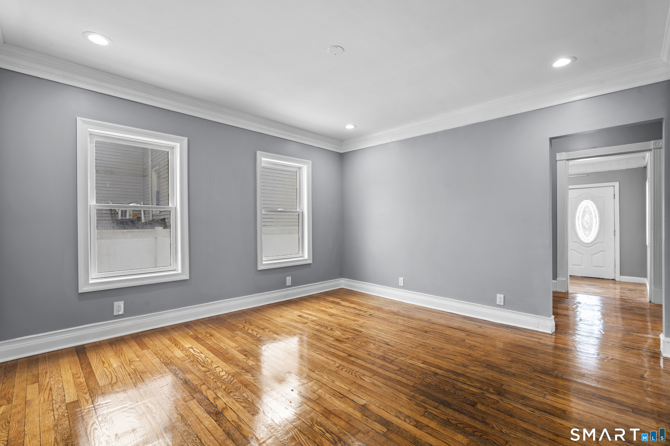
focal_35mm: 16
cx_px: 335
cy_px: 223
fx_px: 298
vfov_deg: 73.7
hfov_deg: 96.7
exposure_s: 1/2.5
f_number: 9
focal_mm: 16
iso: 200
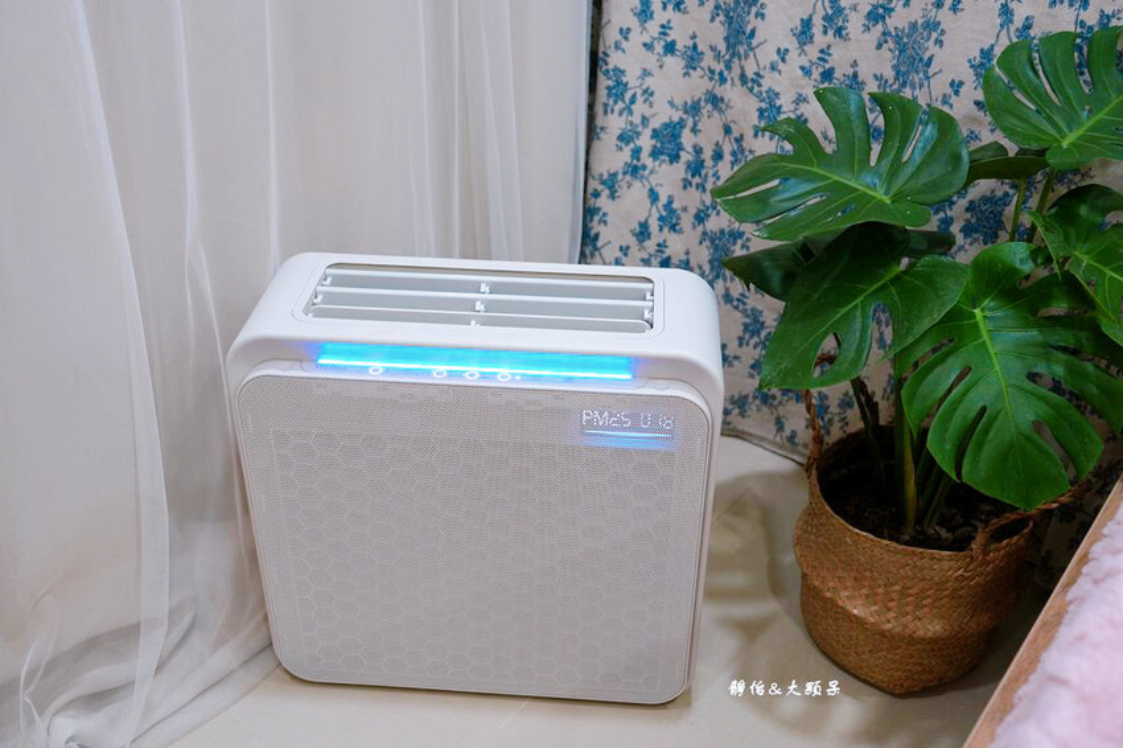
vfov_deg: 37.8
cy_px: 374
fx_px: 1091
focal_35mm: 35
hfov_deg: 54.5
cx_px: 562
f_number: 4
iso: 640
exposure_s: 1/40
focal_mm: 35
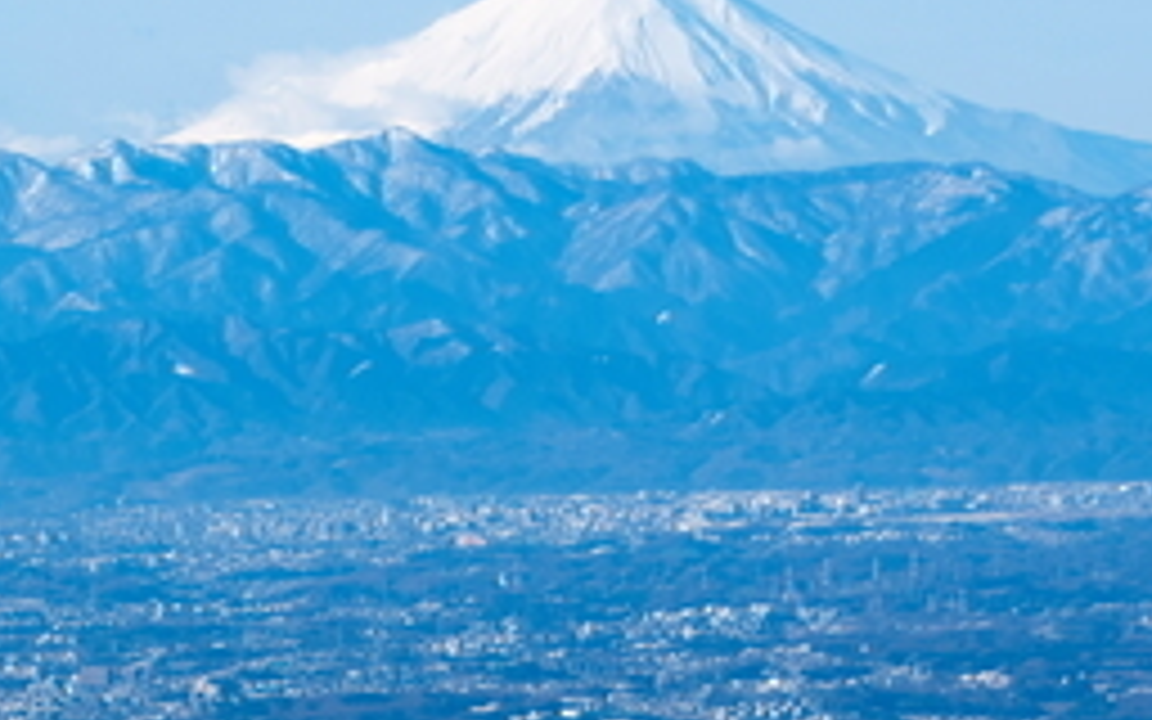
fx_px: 11868
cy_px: 1073
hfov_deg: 5.5
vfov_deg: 3.5
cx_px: -263
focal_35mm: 378
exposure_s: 1/800
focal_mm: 95
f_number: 6.3
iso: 100
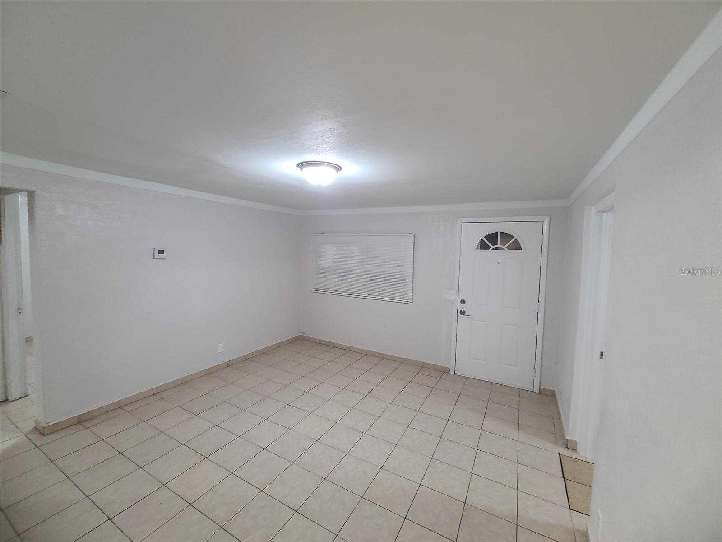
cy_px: 271
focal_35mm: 13
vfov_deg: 89.9
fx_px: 271
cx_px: 361
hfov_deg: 106.2
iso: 400
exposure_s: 1/40
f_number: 2.2
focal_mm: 2.2
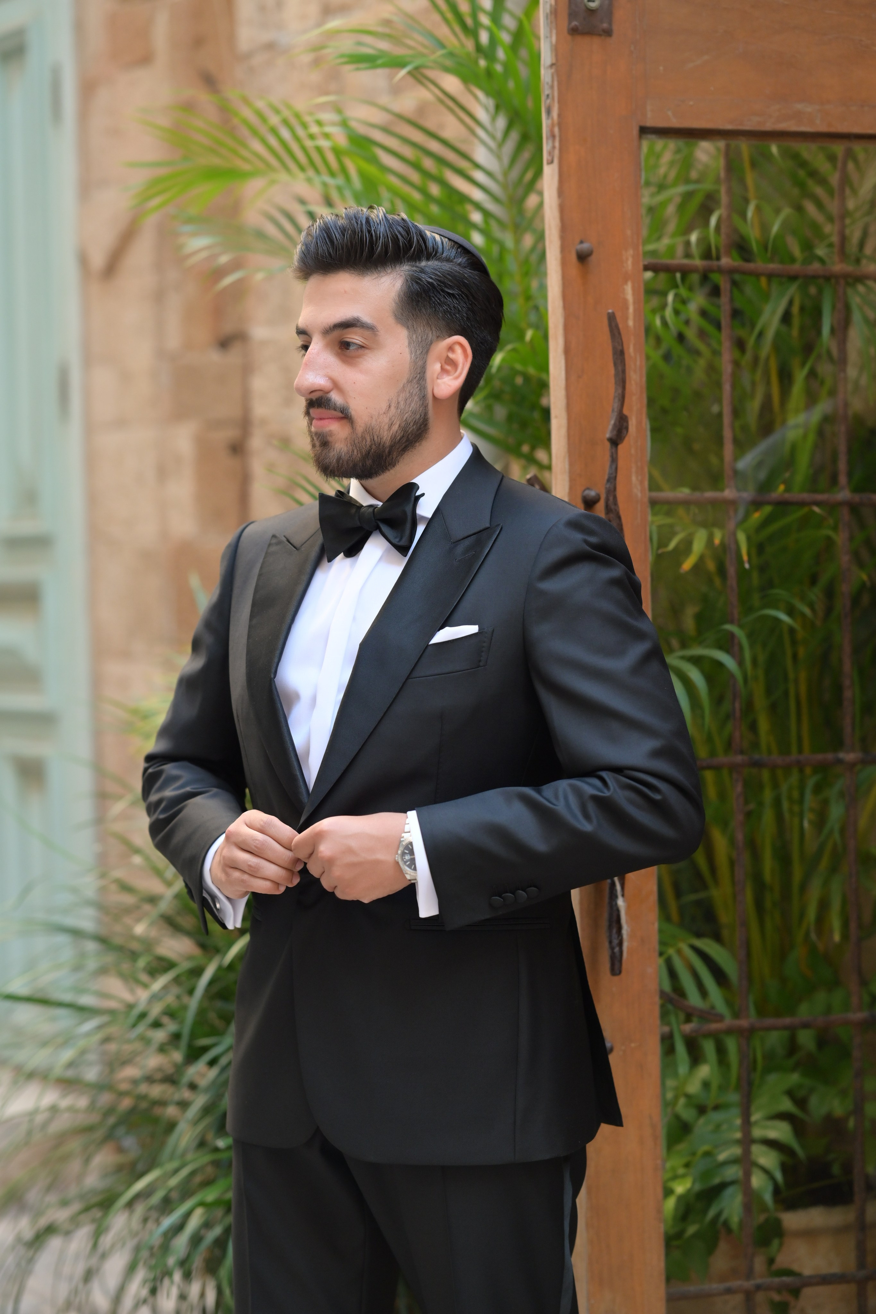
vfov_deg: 23.9
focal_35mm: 85
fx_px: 3102
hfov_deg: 16.1
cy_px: 657
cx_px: 438
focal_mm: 85
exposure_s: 1/320
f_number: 2.5
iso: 640
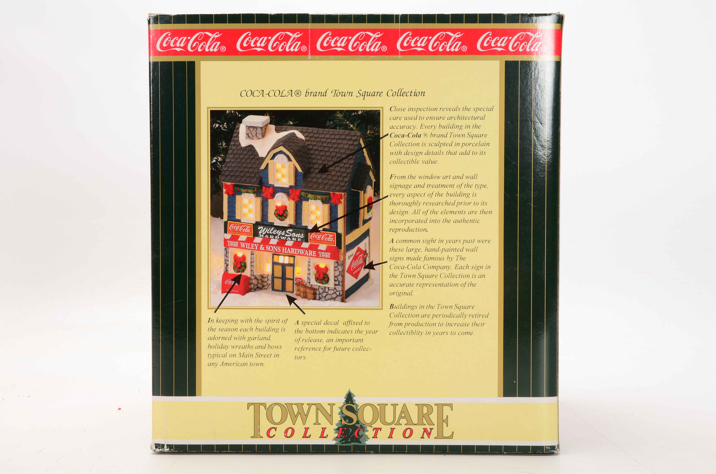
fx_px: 1012
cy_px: 237
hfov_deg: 39.0
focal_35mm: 51
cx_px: 358
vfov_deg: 26.4
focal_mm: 34
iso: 200
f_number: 14
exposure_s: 1/160
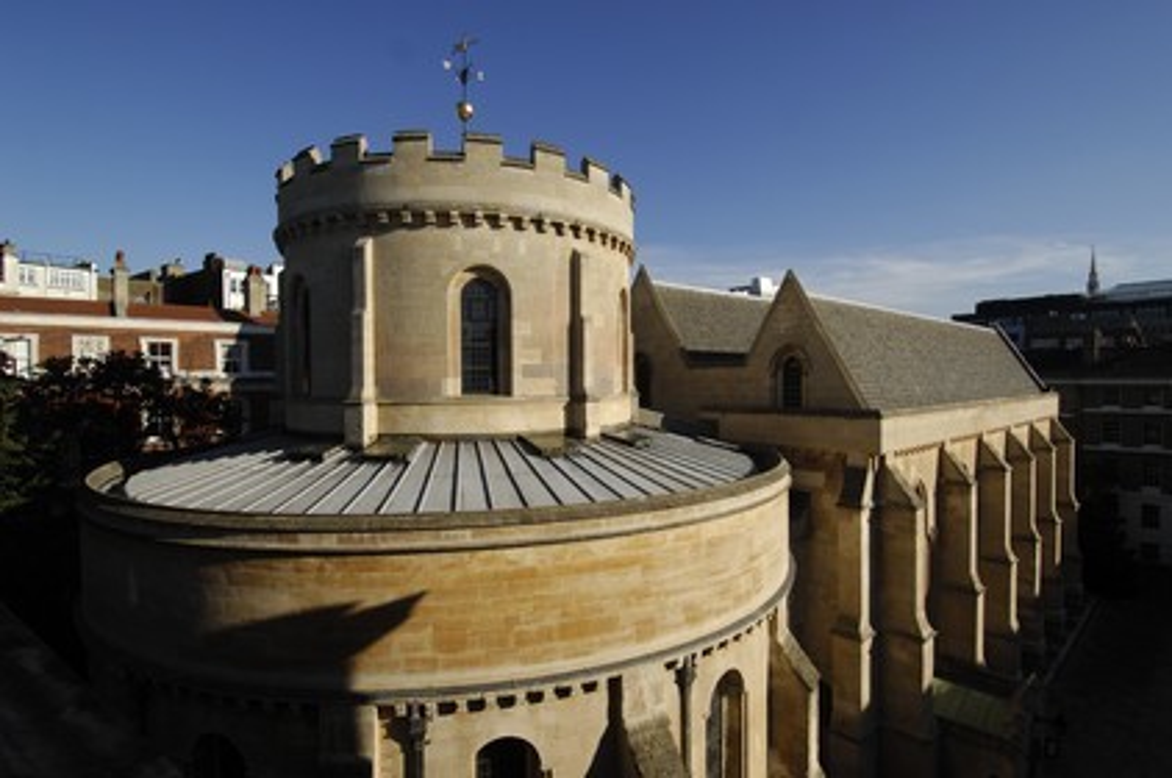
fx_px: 585
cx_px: 586
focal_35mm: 18
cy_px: 389
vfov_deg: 67.2
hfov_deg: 90.1
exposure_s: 1/125
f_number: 13
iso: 100
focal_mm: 12
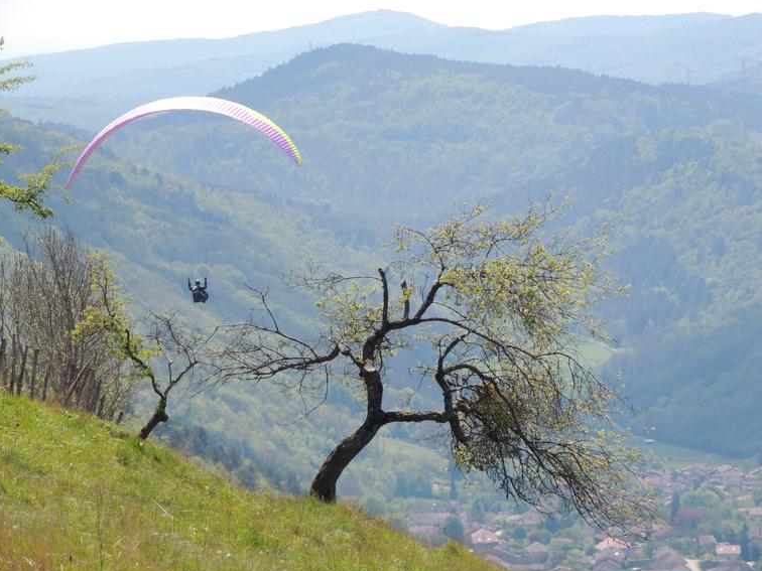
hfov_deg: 6.8
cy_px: 282
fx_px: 6406
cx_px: 399
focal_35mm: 291
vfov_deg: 5.1
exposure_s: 1/400
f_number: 4.7
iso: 100
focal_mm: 49
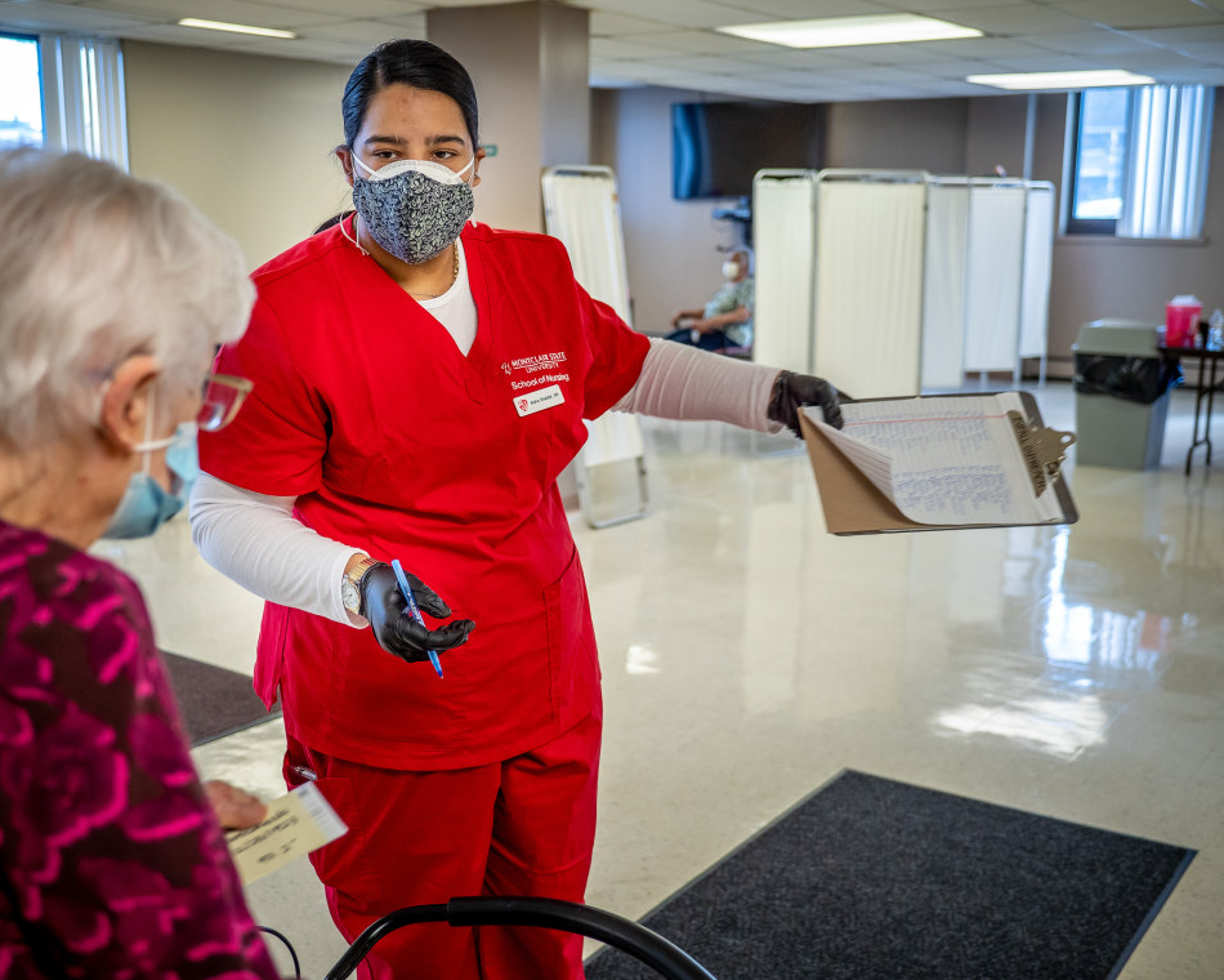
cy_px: 490
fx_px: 1449
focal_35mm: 40
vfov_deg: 37.3
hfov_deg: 45.8
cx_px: 566
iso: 500
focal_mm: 19
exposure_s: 1/200
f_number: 1.7
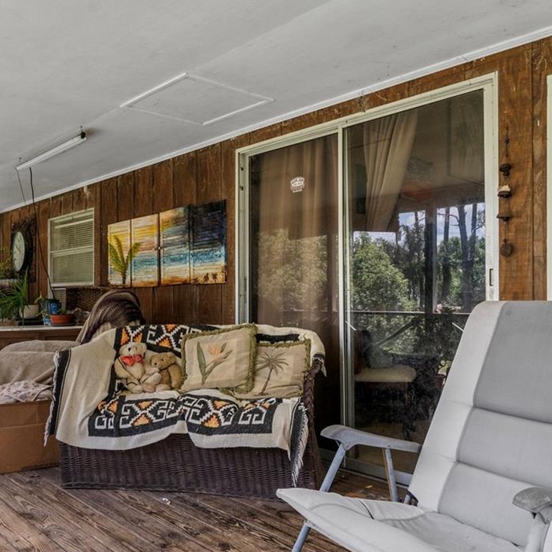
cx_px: 228
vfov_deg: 52.5
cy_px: 266
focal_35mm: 31
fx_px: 559
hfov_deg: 52.3
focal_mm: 16
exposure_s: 1/15
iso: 400
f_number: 8
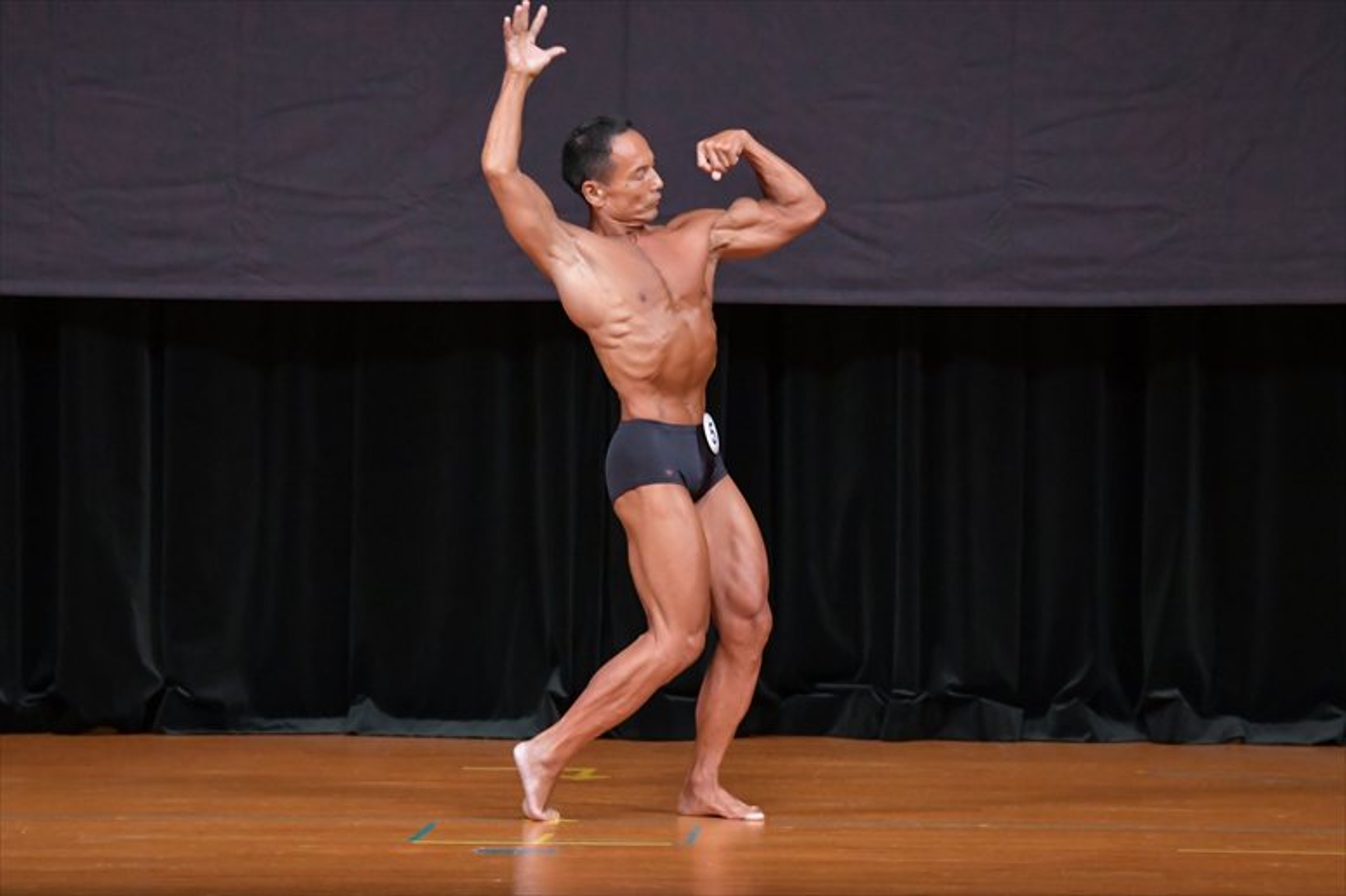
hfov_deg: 7.2
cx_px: 673
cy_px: 448
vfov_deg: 4.8
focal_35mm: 285
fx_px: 10651
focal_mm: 190
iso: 5000
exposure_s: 1/400
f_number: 5.6
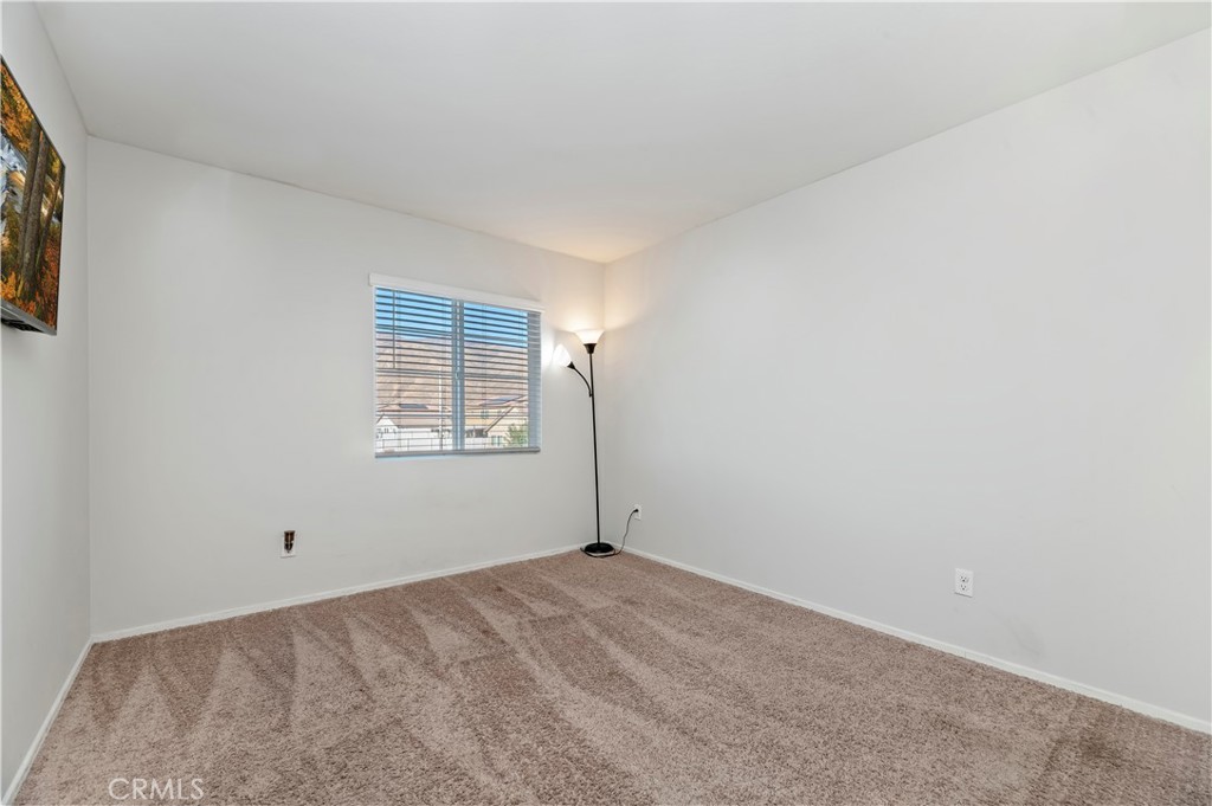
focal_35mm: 14
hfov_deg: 104.3
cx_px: 606
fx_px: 471
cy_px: 403
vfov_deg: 81.1
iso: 500
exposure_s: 1/30
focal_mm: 14
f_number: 10
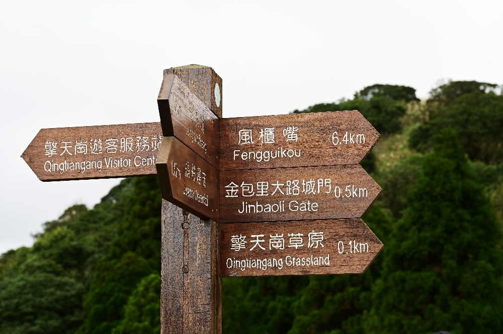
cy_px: 167
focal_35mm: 70
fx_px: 977
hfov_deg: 28.9
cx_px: 252
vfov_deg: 19.4
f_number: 7.1
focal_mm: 70
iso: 640
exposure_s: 1/800
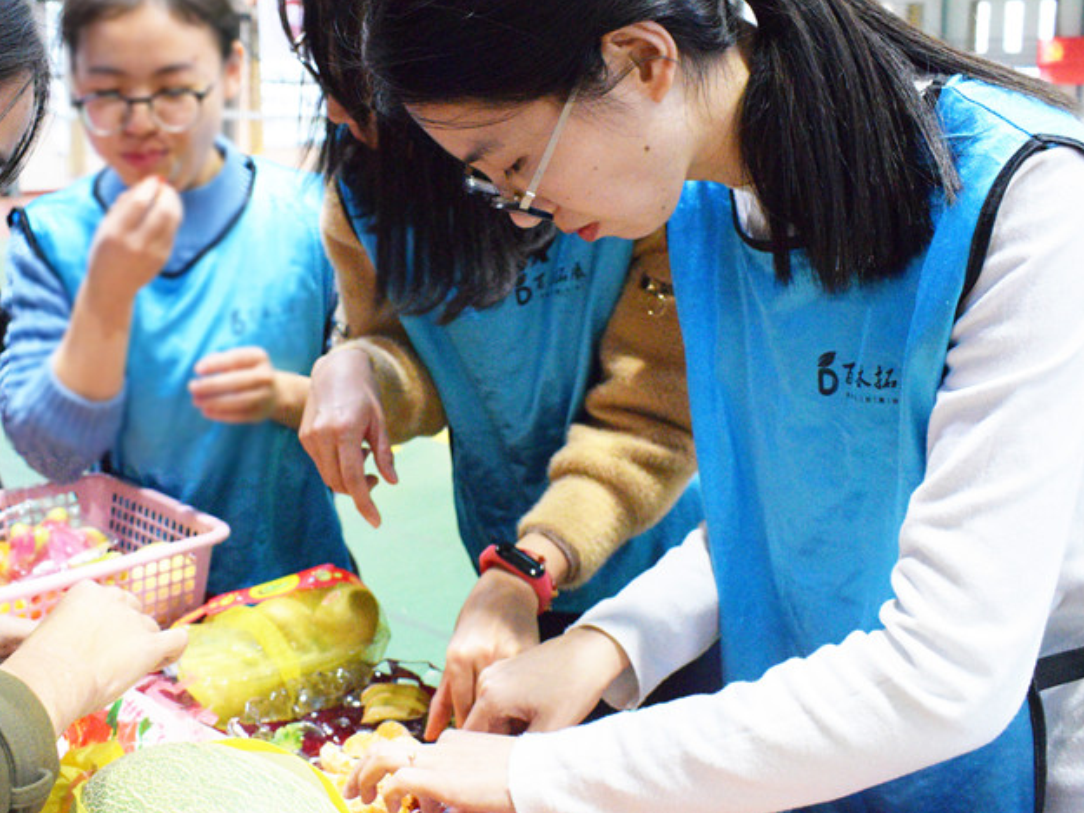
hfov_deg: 50.0
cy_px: 357
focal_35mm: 37
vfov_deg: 38.6
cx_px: 460
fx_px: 1159
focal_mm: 20
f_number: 5.6
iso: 6400
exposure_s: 1/125
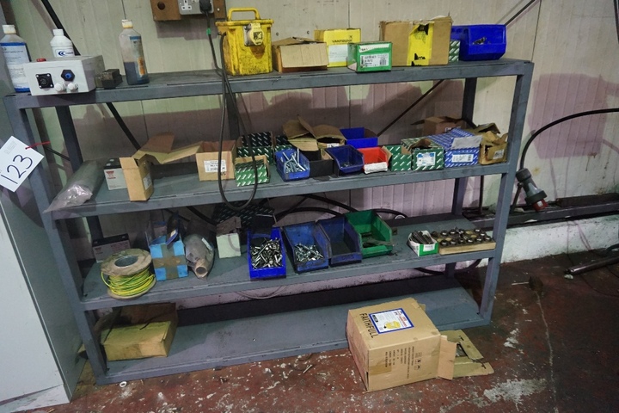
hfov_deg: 73.7
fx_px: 413
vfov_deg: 53.1
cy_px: 206
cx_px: 310
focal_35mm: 24
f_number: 3.5
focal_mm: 16
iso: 3200
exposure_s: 1/80
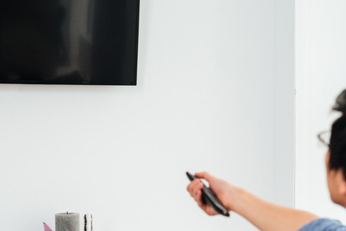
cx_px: 173
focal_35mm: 114
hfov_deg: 17.9
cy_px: 157
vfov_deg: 12.0
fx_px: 1096
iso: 640
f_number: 3.2
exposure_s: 1/125
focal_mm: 50
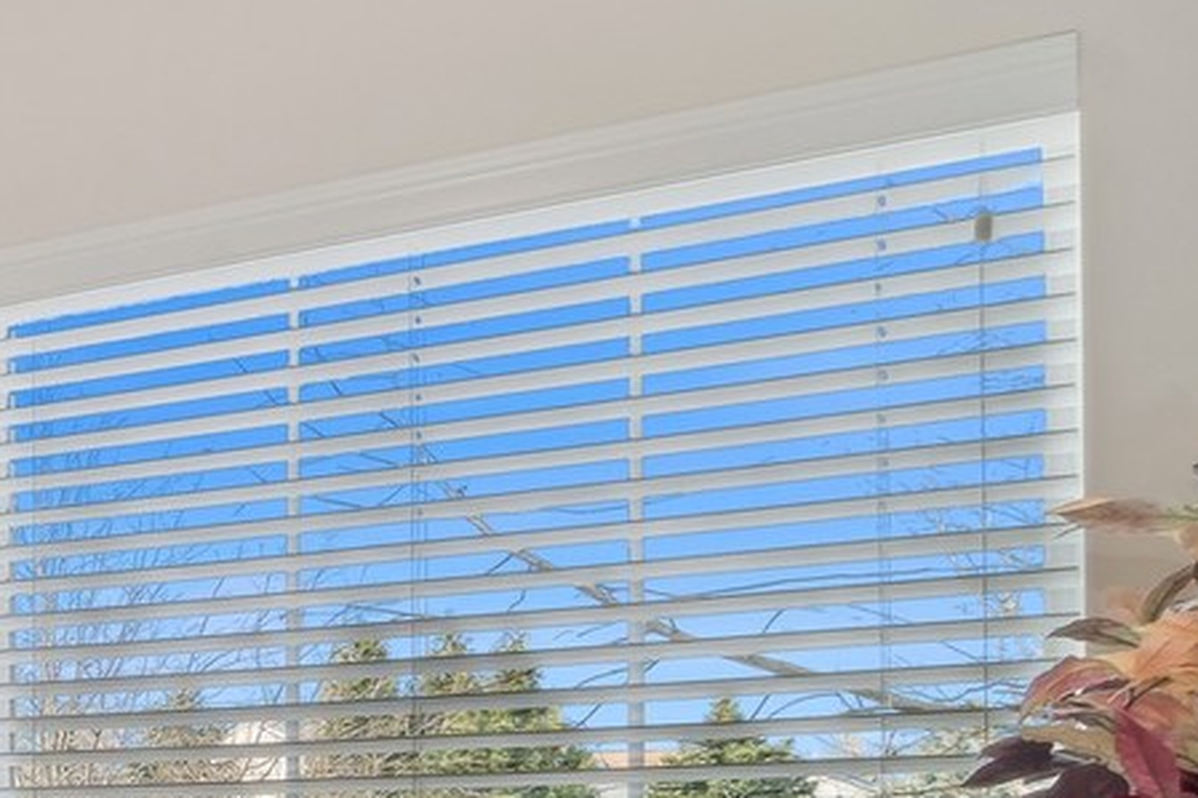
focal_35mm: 65
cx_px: -915
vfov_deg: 19.9
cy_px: 897
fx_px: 2162
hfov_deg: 21.4
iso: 100
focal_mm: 12
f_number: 9
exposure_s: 1/13
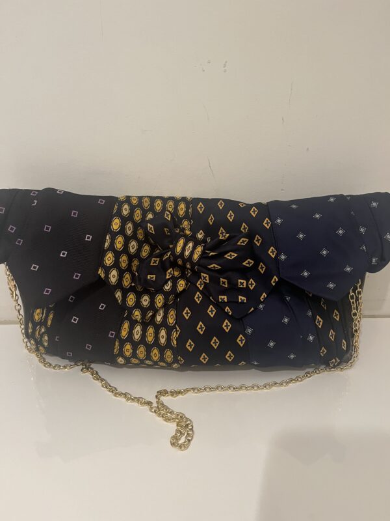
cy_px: 260
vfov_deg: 67.3
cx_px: 195
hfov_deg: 53.1
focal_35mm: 26
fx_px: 391
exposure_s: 1/50
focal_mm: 5.1
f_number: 1.6
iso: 250
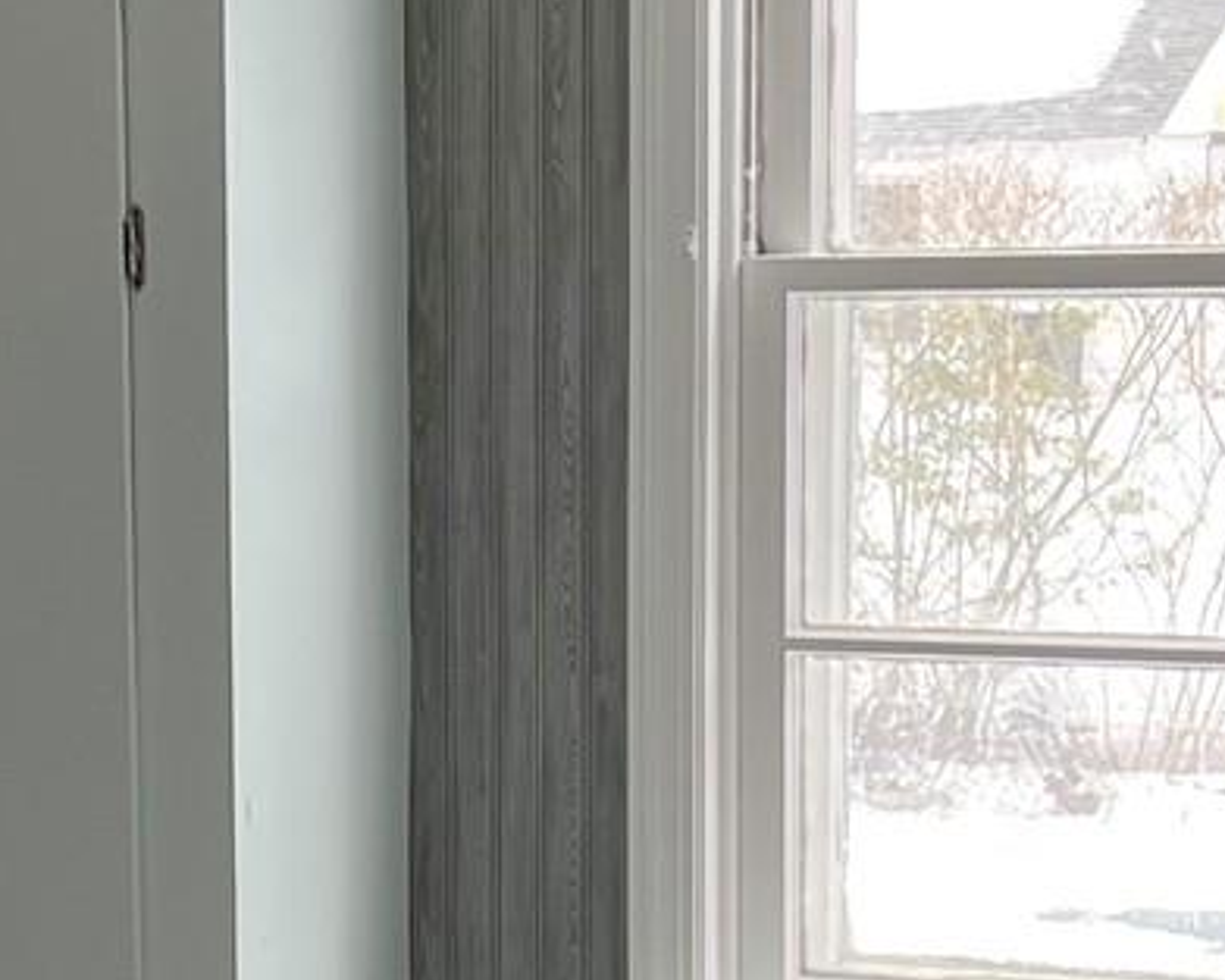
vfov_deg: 11.5
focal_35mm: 133
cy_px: 886
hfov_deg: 14.3
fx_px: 4823
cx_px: 116
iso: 80
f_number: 1.5
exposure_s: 1/60
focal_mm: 5.7
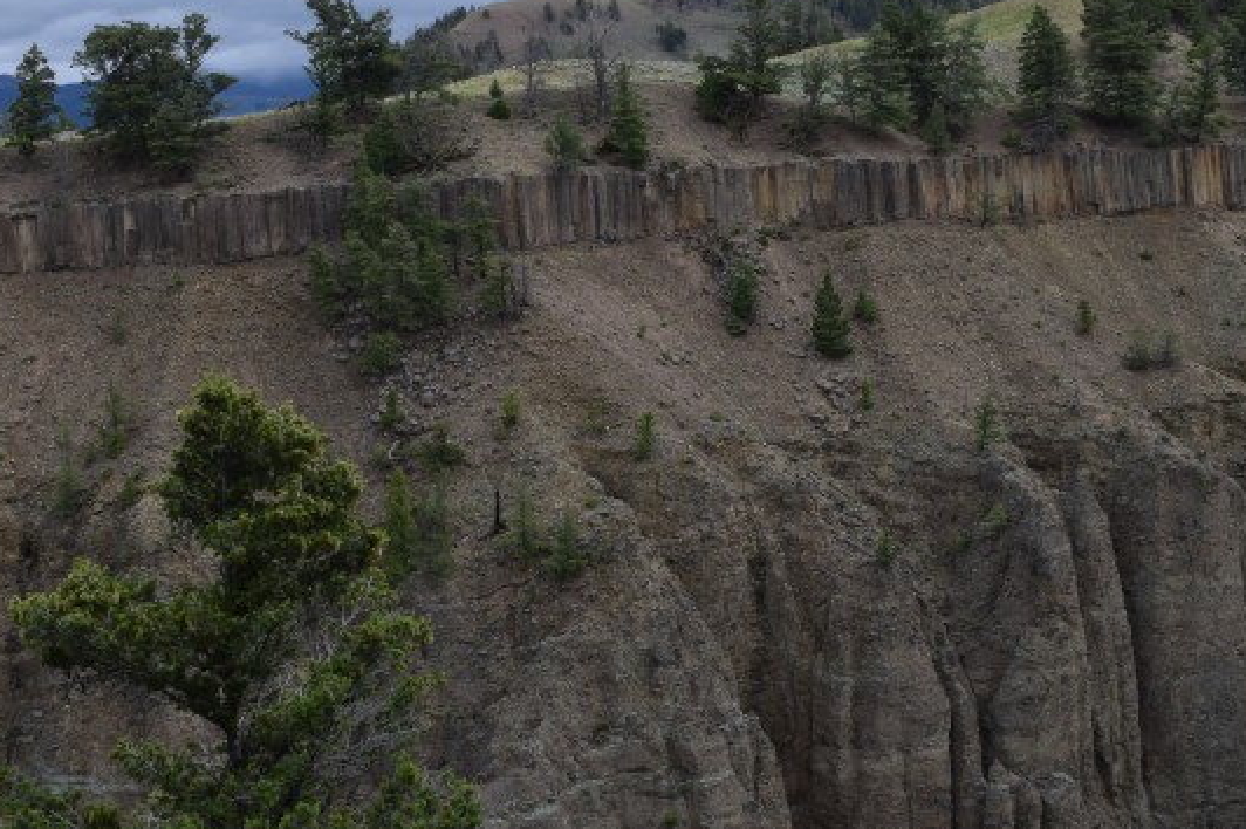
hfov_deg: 38.2
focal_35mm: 52
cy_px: 314
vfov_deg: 25.9
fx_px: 1799
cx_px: 583
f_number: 9
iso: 200
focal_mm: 18
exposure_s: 1/320
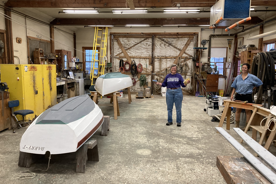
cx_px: 137
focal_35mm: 30
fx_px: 230
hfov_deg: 61.9
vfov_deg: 43.6
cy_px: 95
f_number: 1.8
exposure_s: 1/60
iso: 200
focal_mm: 3.99
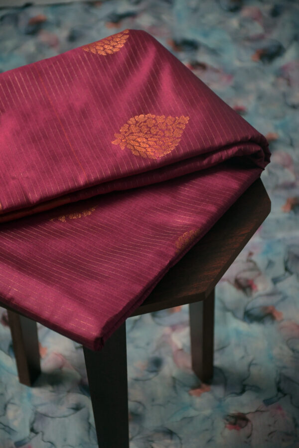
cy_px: 224
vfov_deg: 15.2
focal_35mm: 135
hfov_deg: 10.2
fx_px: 1682
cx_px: 150
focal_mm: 90
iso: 2000
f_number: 5.3
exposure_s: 1/160
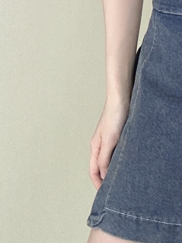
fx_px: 659
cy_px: -60
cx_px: 216
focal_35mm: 94
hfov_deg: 15.2
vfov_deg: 19.5
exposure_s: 1/95
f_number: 1.9
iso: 80
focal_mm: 2.69
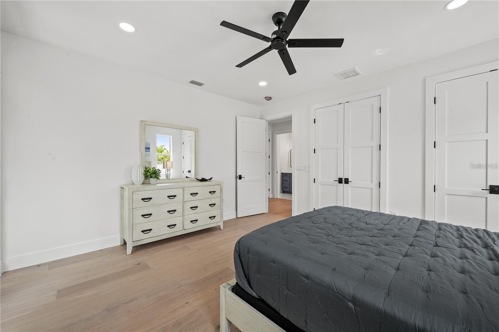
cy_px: 166
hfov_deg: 104.3
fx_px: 194
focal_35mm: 14
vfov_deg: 81.1
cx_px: 250
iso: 800
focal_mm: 14
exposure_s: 1/100
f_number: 10
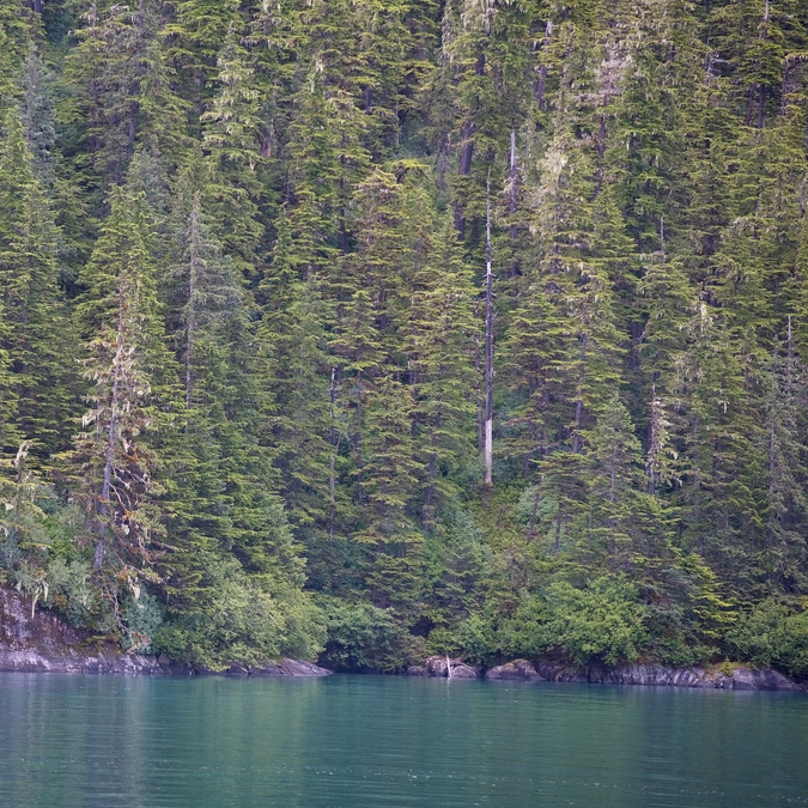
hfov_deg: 6.6
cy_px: 322
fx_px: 7025
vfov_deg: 6.6
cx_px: 104
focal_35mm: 266
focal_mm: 165
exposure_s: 1/400
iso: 450
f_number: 5
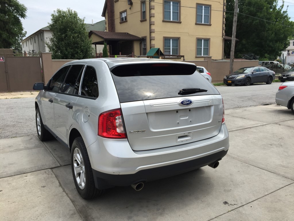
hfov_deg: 61.7
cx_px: 147
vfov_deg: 48.2
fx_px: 246
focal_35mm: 29
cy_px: 110
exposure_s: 1/1647
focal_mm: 4.15
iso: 32
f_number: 2.2
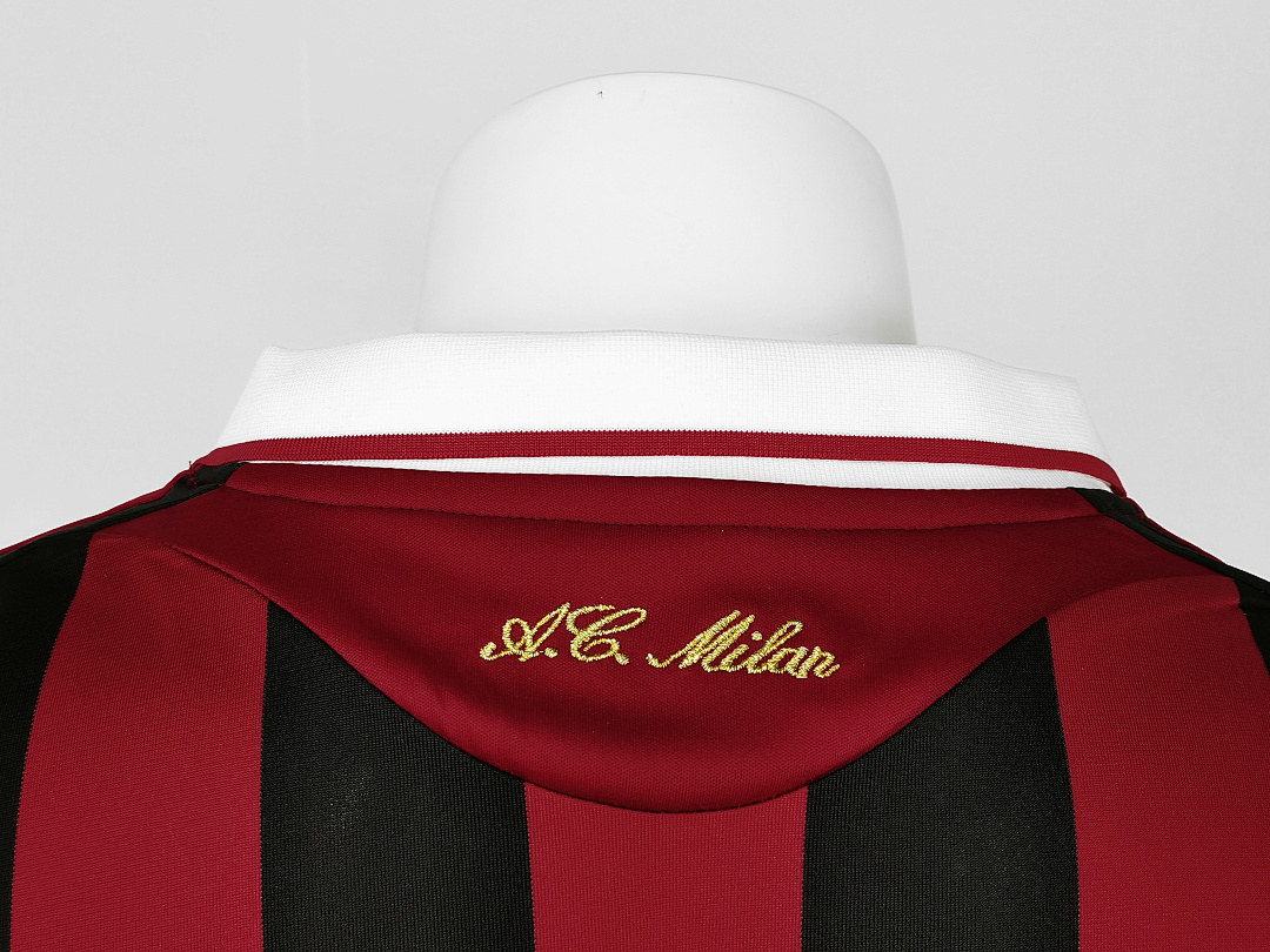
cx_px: 635
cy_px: 476
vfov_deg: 32.2
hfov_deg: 42.1
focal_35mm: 45
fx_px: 1651
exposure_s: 1/60
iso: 200
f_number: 1.8
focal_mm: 5.58
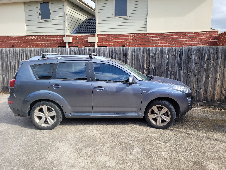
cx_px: 113
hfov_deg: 67.3
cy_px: 85
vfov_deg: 53.1
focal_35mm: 26
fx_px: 170
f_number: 1.8
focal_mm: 5.4
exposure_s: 1/986
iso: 40
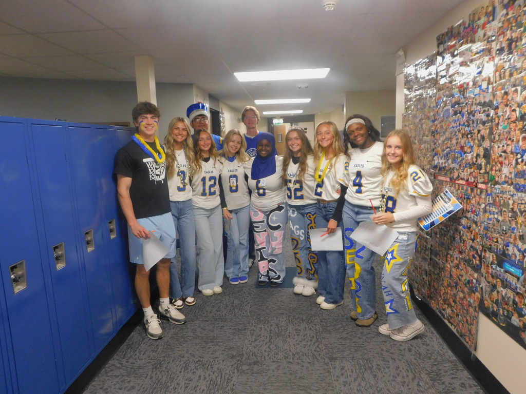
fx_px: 349
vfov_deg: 58.9
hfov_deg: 73.9
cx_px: 263
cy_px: 197
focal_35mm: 23
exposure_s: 1/25
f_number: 3
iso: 400
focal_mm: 4
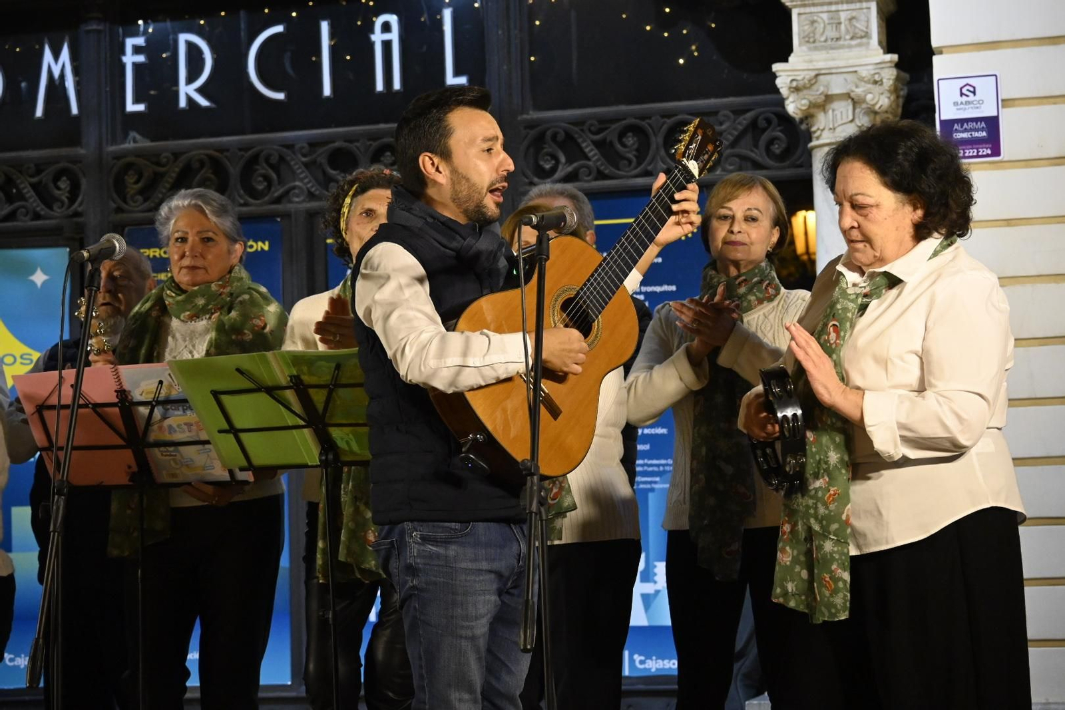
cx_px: 532
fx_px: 2396
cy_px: 355
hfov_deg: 25.1
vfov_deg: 16.9
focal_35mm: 81
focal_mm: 54
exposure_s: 1/160
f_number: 4.5
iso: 3200
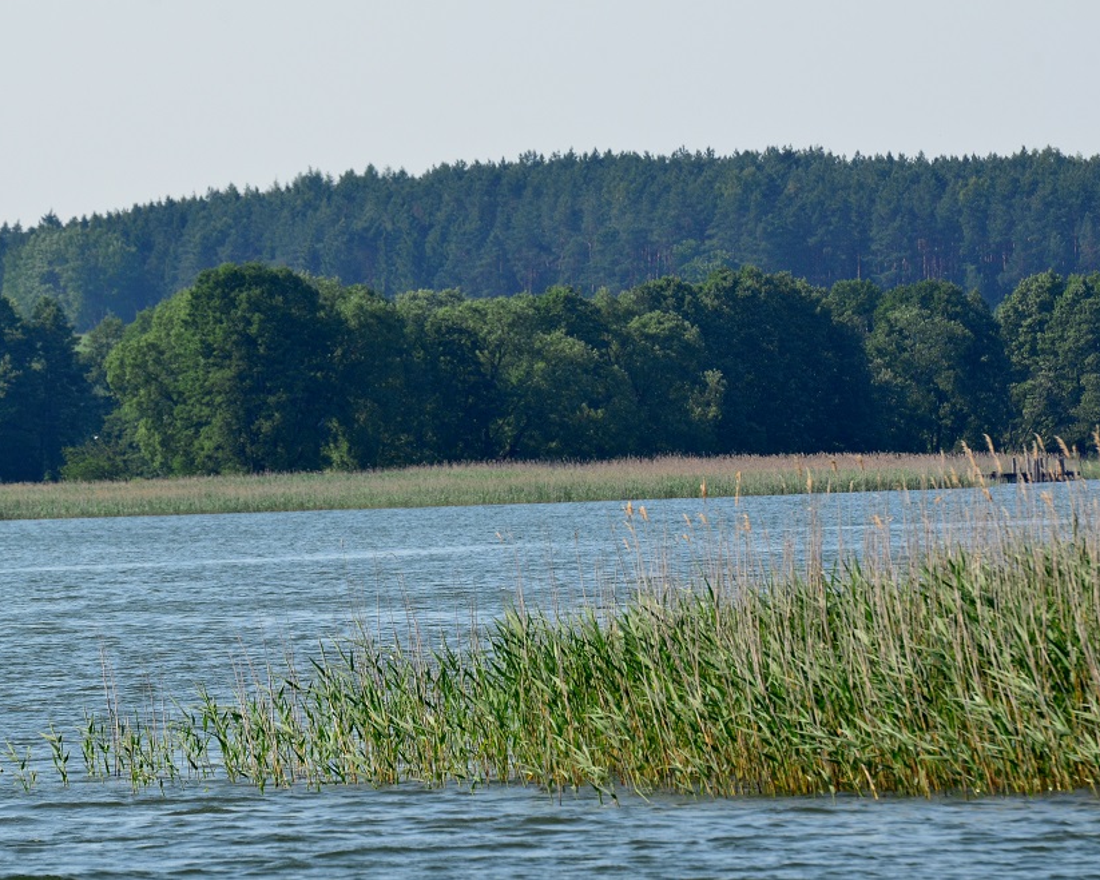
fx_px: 13320
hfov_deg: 4.7
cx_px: 494
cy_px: 440
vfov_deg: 3.8
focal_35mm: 409
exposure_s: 1/500
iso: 400
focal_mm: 240
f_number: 11
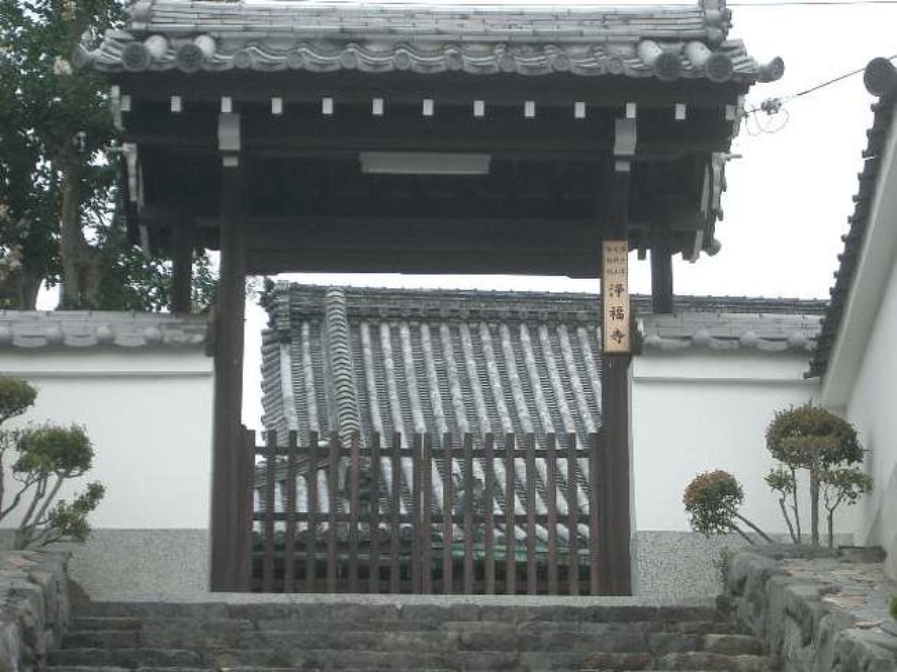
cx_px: 448
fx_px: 2720
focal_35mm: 105
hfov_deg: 18.7
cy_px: 336
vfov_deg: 14.1
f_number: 4.8
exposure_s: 1/160
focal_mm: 17.4
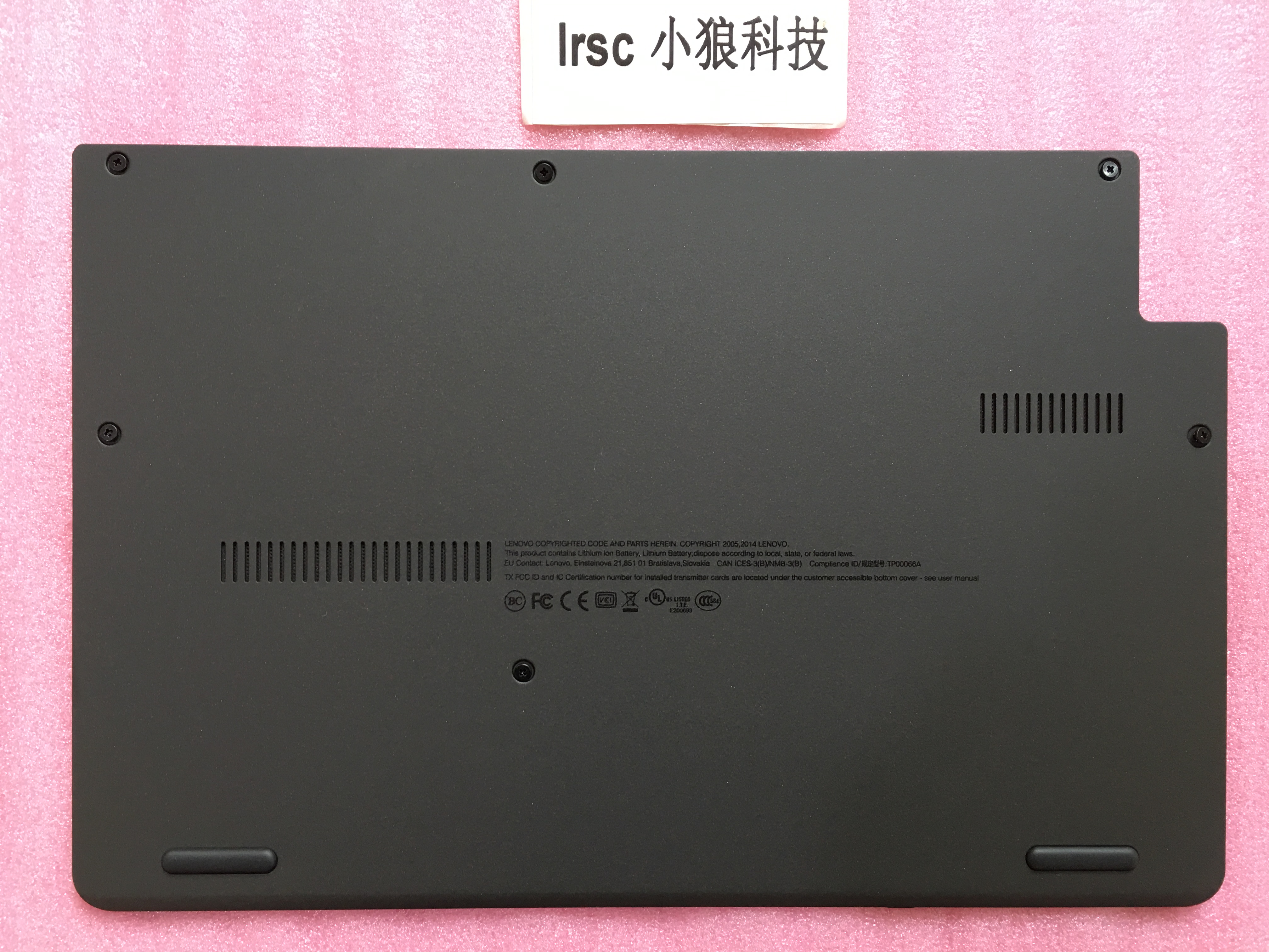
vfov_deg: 48.2
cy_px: 476
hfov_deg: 61.7
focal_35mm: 29
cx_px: 634
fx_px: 1063
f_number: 2.2
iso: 40
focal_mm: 4.15
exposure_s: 1/17
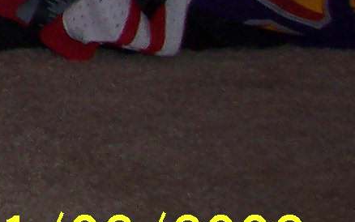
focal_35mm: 182
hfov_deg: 10.3
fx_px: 1761
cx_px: -430
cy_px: -221
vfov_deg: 7.0
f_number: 2.8
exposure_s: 1/60
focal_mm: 5.6
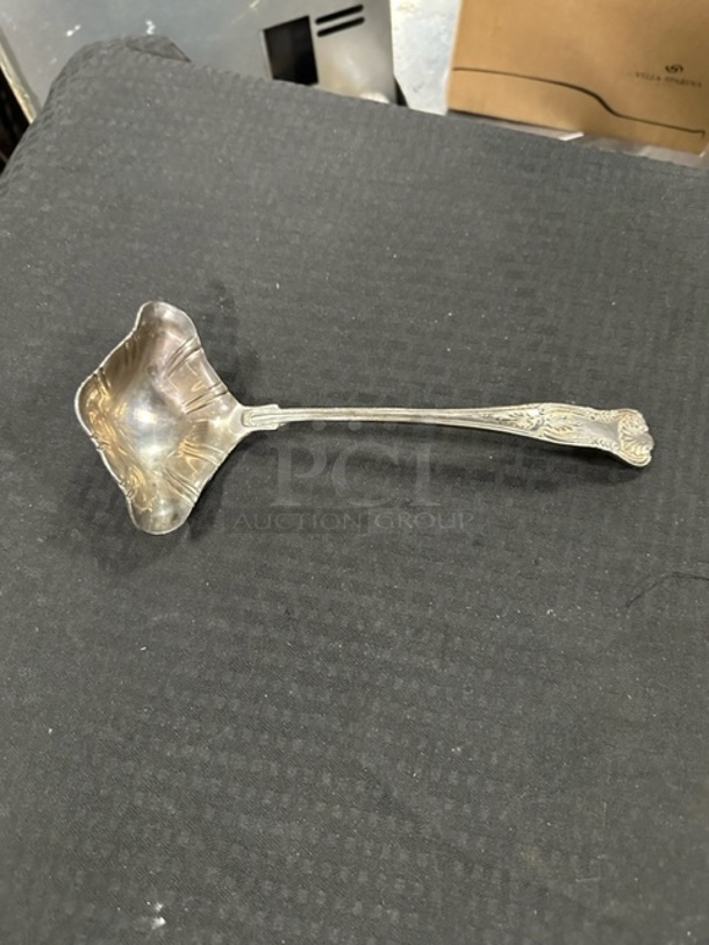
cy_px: 472
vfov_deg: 71.6
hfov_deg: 56.8
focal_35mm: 24
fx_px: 655
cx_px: 354
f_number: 1.78
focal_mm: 6.86
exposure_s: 1/40
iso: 800
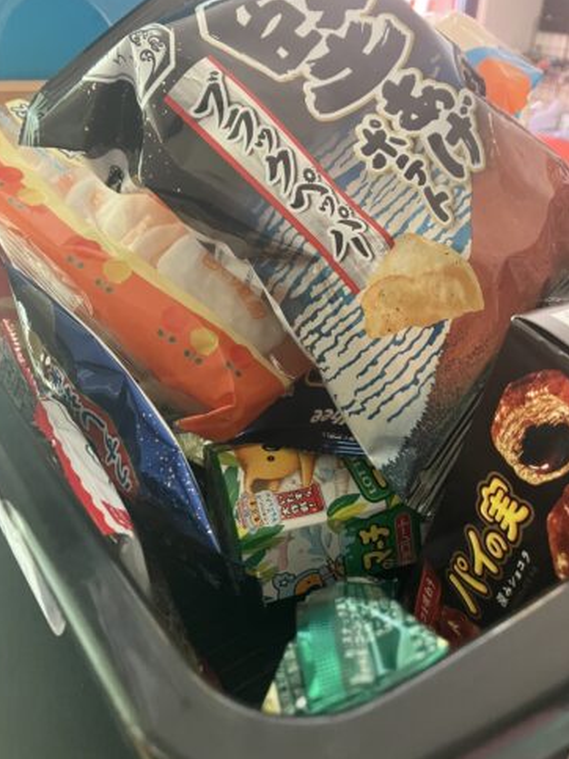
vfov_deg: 61.7
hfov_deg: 48.2
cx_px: 277
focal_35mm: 29
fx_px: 636
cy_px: 385
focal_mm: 3.99
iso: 400
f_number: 1.8
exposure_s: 1/40
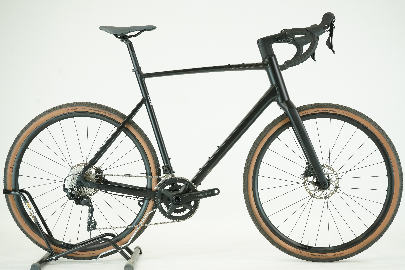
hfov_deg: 33.4
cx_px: 202
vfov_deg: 22.6
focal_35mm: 60
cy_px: 135
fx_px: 675
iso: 2500
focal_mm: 60
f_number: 6.3
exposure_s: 1/200
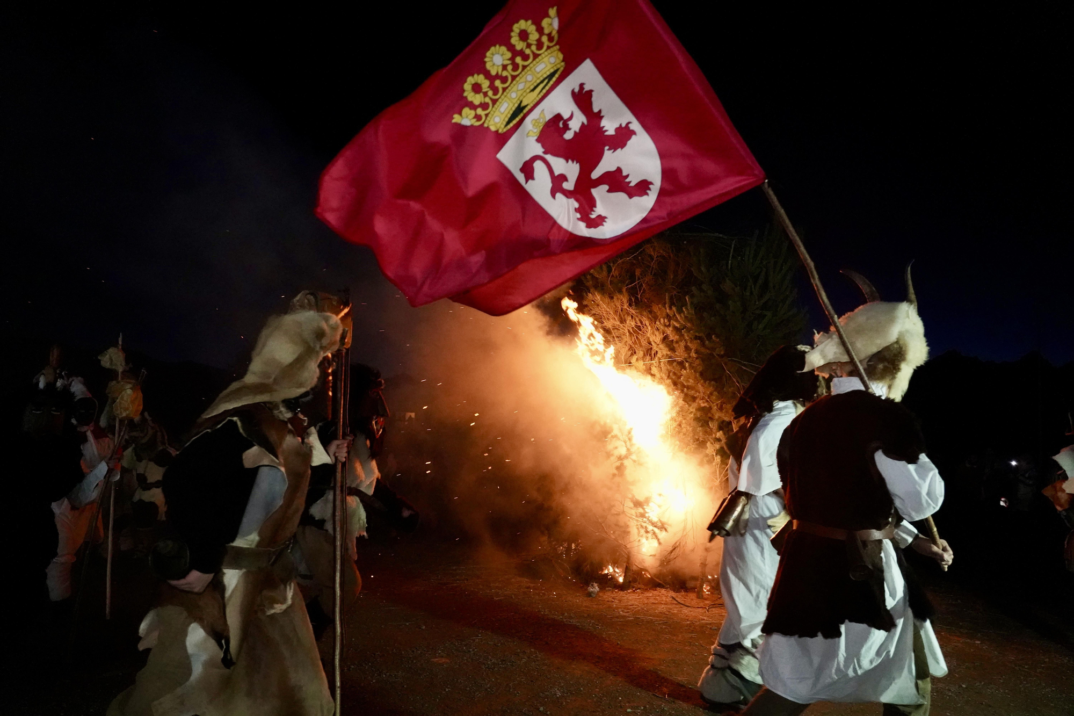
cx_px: 537
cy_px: 358
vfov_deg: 53.1
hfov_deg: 73.7
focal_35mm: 24
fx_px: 716
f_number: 4
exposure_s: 1/200
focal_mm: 24
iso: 16000
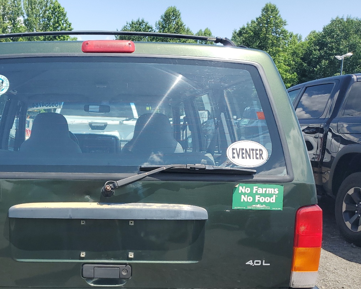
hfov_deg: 44.7
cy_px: 210
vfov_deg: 36.6
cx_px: 103
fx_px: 427
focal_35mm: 40
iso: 50
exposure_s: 1/2000
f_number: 1.5
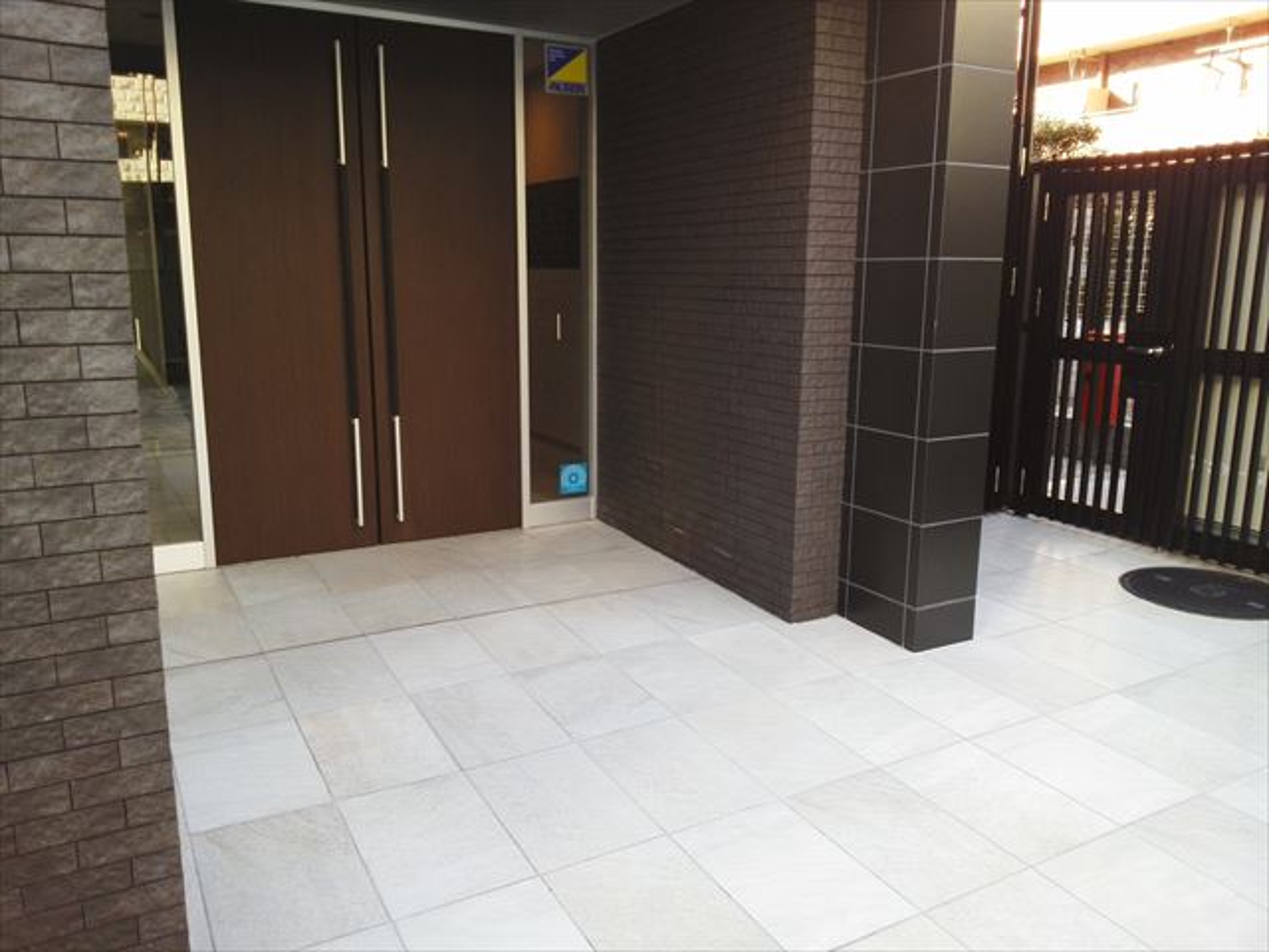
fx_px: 990
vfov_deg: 51.4
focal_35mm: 27
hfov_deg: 65.3
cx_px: 634
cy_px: 476
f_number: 2.4
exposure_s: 1/76.9
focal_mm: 2.87
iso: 71
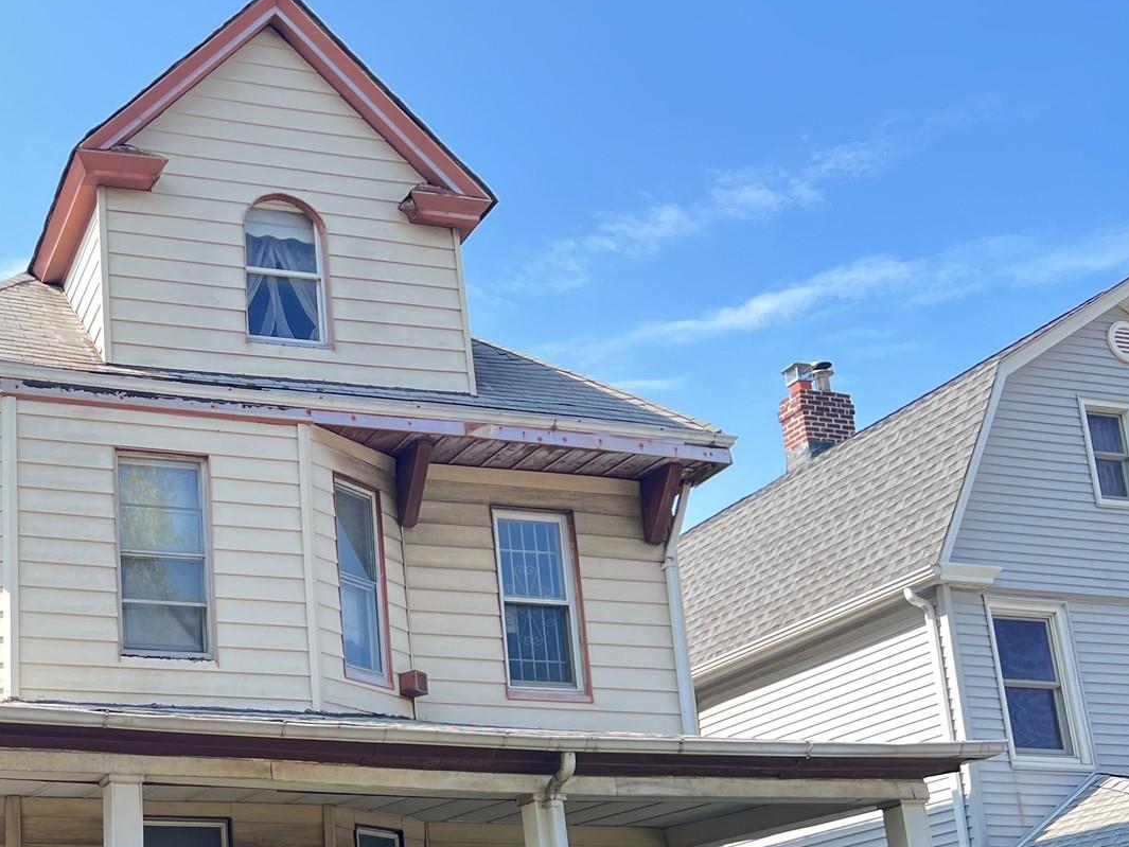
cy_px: 703
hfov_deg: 35.8
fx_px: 1631
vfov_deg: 28.4
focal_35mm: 50
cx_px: 101
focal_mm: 5.7
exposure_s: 1/419
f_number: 1.5
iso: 50
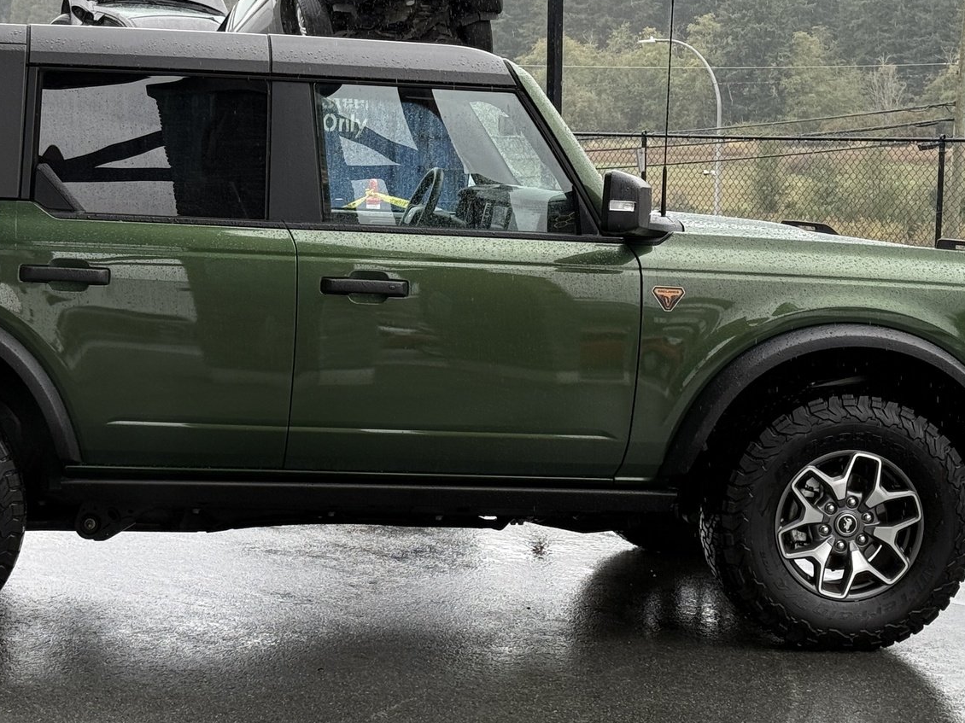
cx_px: 279
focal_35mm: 87
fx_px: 2425
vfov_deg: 16.9
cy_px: 277
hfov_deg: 22.4
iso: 64
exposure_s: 1/469
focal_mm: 6.76
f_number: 1.78
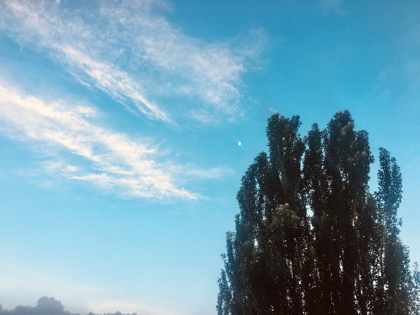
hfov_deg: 61.7
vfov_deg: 48.2
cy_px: 158
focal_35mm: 29
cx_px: 210
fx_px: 352
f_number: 2.2
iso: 32
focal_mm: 4.15
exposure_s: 1/50
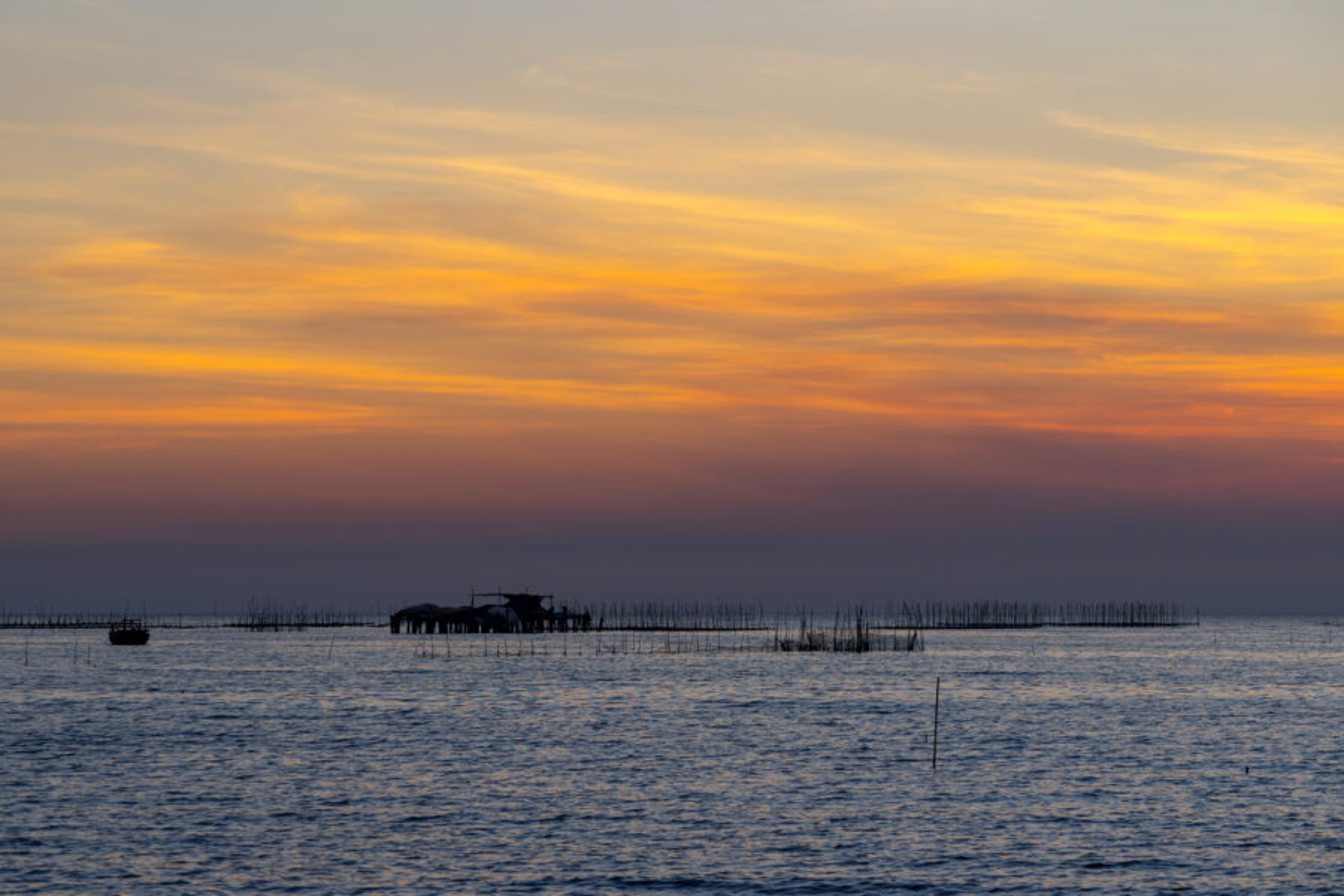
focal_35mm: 133
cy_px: 448
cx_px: 672
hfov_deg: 15.4
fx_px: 4965
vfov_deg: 10.3
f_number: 8
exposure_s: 1/60
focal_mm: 133
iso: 100
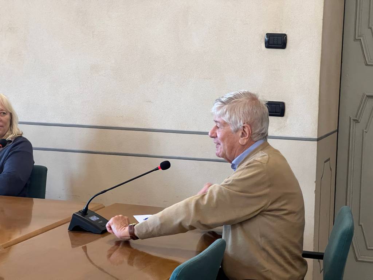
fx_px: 830
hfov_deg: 25.3
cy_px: 140
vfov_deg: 19.1
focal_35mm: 77
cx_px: 186
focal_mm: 9
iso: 320
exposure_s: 1/50
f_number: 2.8
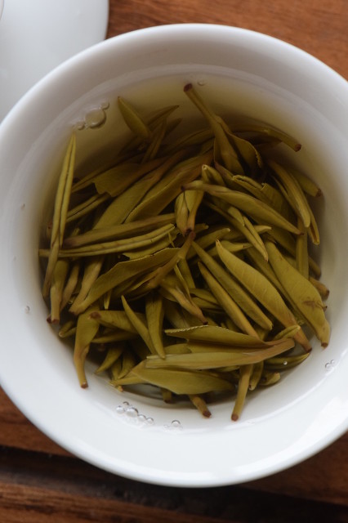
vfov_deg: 13.0
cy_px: 262
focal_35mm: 158
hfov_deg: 8.7
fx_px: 2286
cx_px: 174
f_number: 11
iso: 1250
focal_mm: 105
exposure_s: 1/125
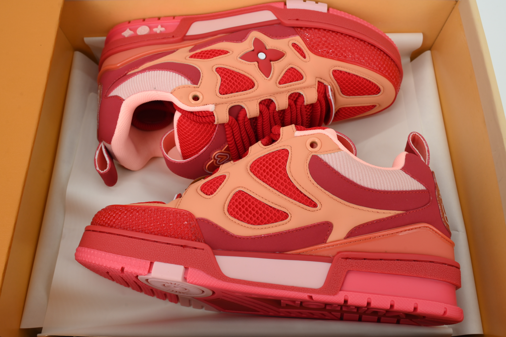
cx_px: 253
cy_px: 168
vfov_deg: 42.3
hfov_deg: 60.3
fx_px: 436
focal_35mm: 31
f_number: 11
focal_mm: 31
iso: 400
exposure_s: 1/80
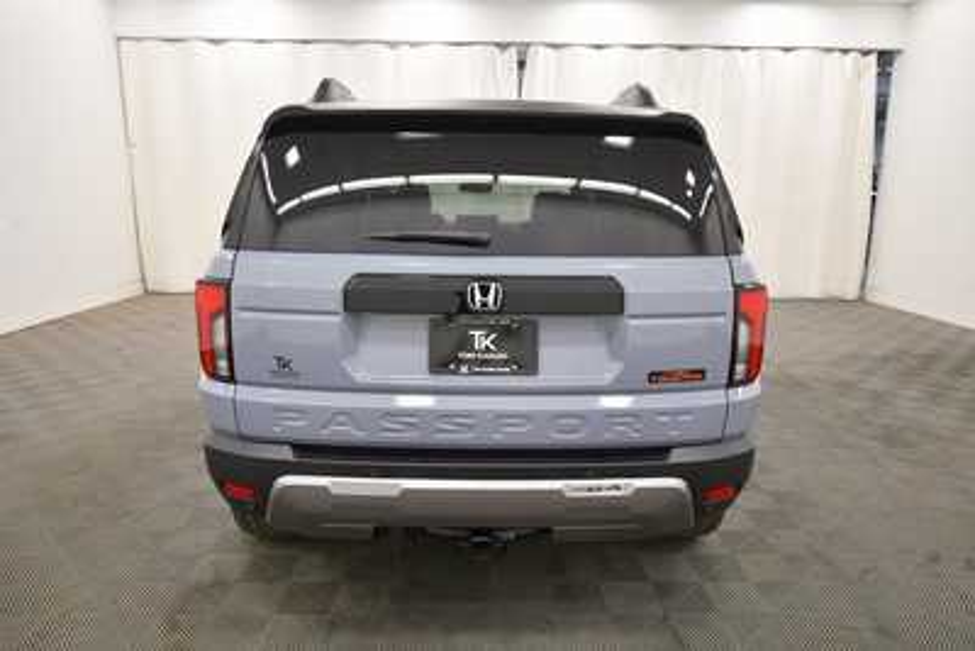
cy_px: 326
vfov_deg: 57.3
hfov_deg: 78.6
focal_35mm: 22
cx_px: 488
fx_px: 596
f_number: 5.3
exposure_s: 1/125
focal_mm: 15
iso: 800
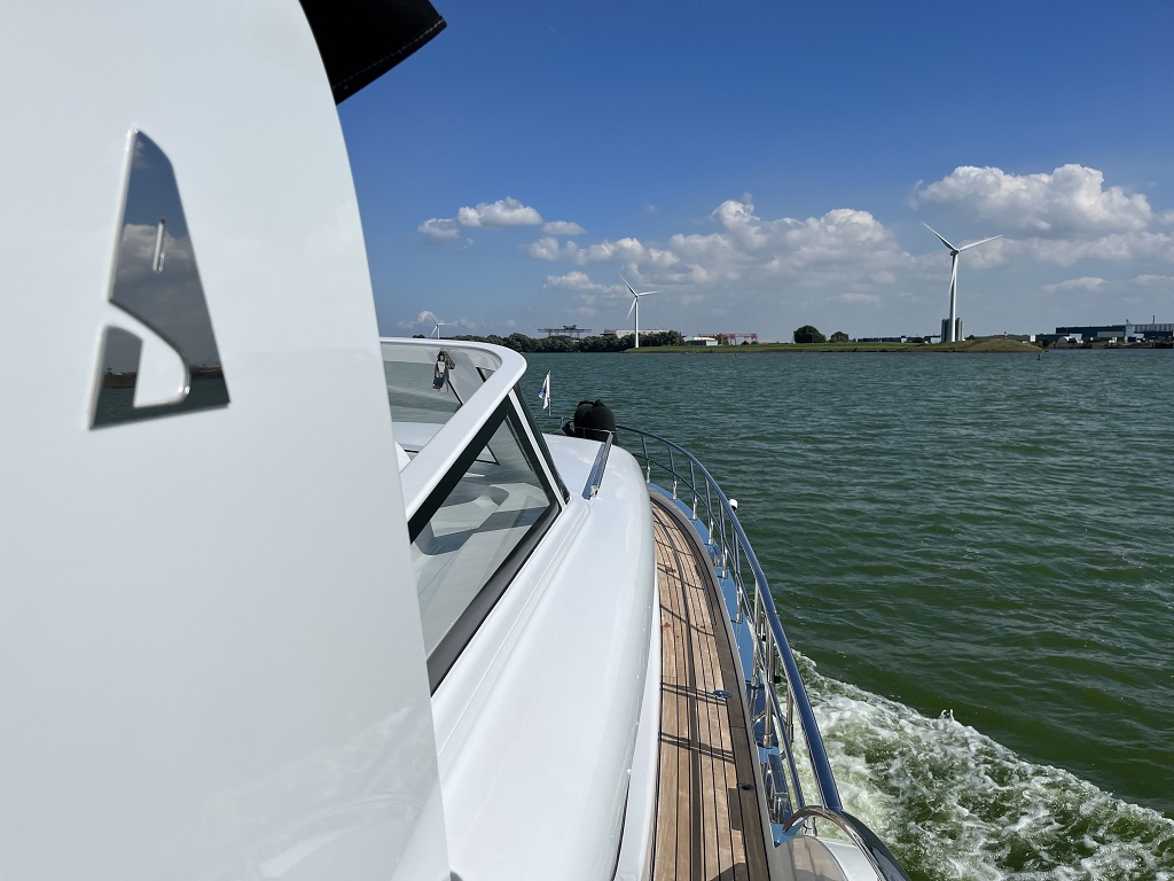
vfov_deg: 53.1
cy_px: 440
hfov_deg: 67.3
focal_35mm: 26
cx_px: 587
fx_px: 882
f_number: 1.6
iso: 50
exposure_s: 1/10870
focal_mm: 5.1
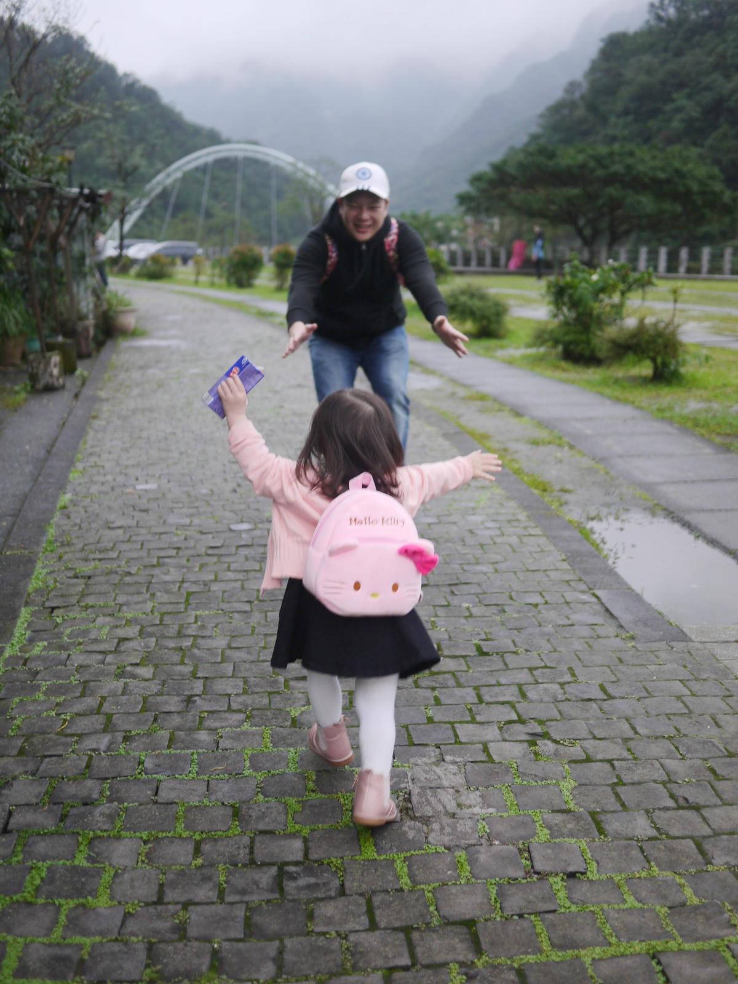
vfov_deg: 46.8
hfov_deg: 36.0
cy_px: 492
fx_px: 1137
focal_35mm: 40
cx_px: 369
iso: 160
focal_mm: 20
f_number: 1.7
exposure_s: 1/125
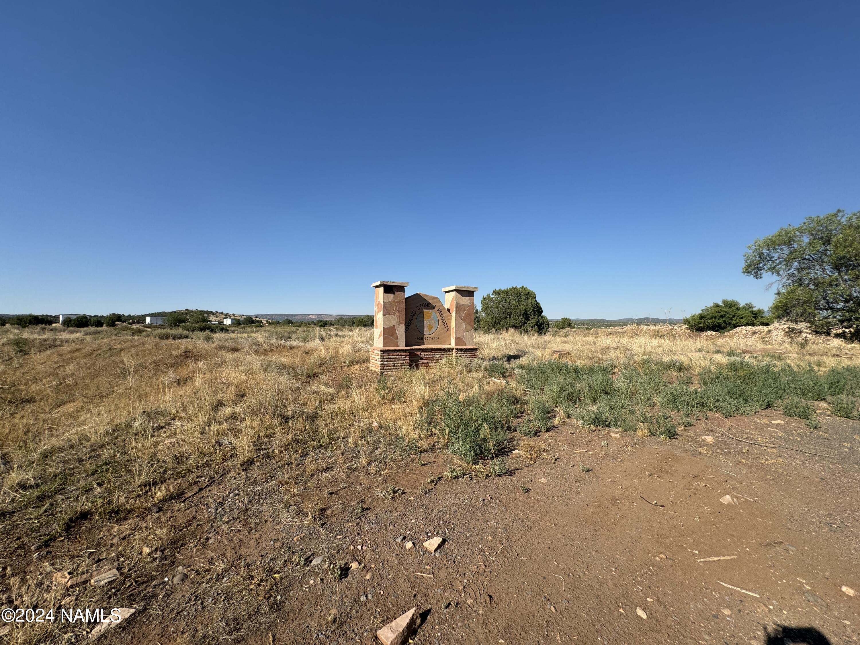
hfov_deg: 102.1
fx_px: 348
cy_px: 322
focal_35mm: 14
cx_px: 430
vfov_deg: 85.7
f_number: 2.2
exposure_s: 1/2273
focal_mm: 2.22
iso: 50
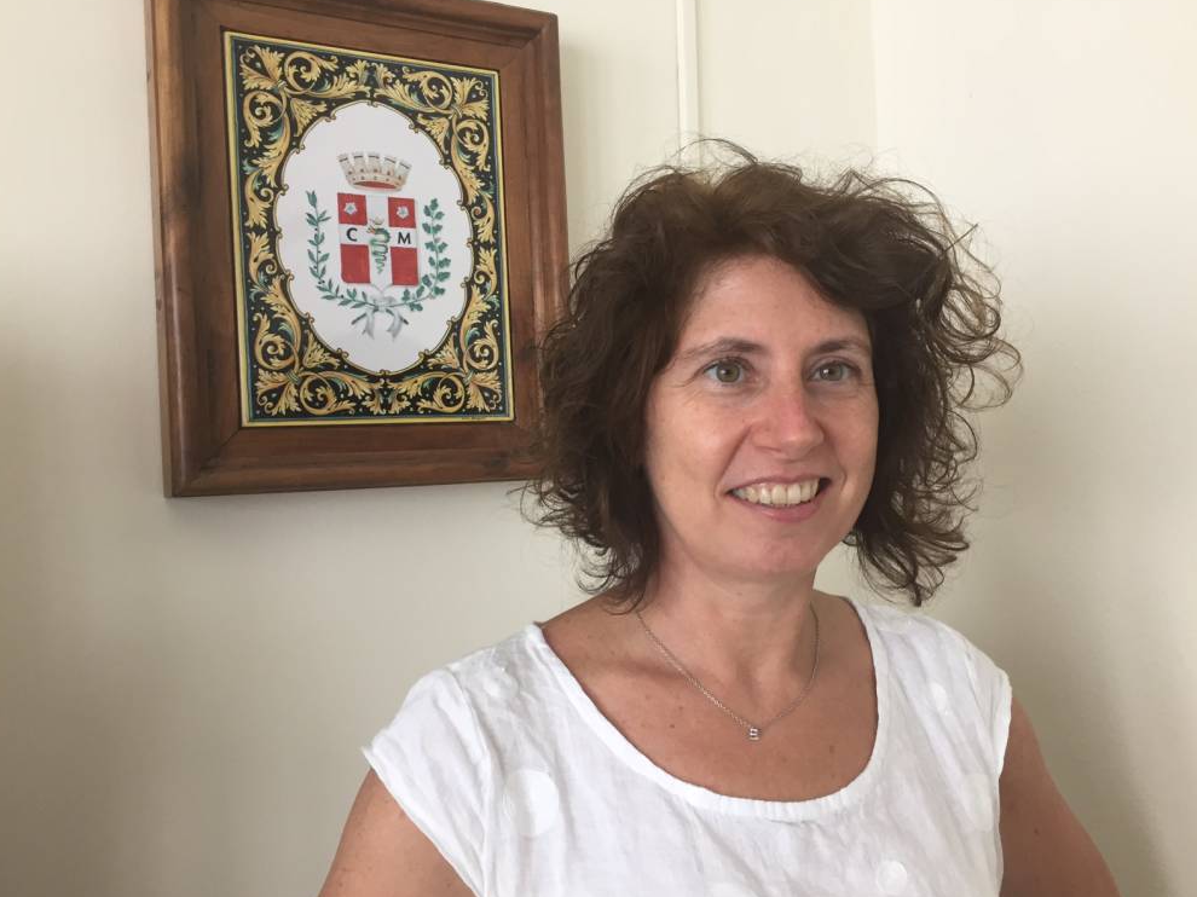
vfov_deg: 46.8
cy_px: 446
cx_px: 588
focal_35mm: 30
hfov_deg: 60.0
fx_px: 1037
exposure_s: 1/30
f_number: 2.2
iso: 64
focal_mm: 4.15
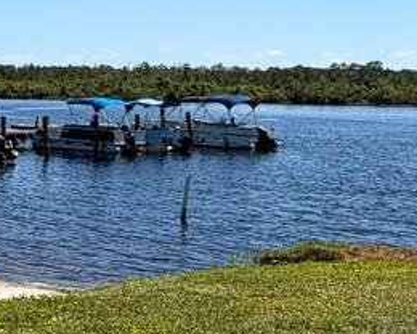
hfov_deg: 21.5
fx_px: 1037
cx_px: -47
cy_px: 177
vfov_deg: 18.3
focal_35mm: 84
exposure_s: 1/901
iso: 20
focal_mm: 2.22
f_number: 2.2
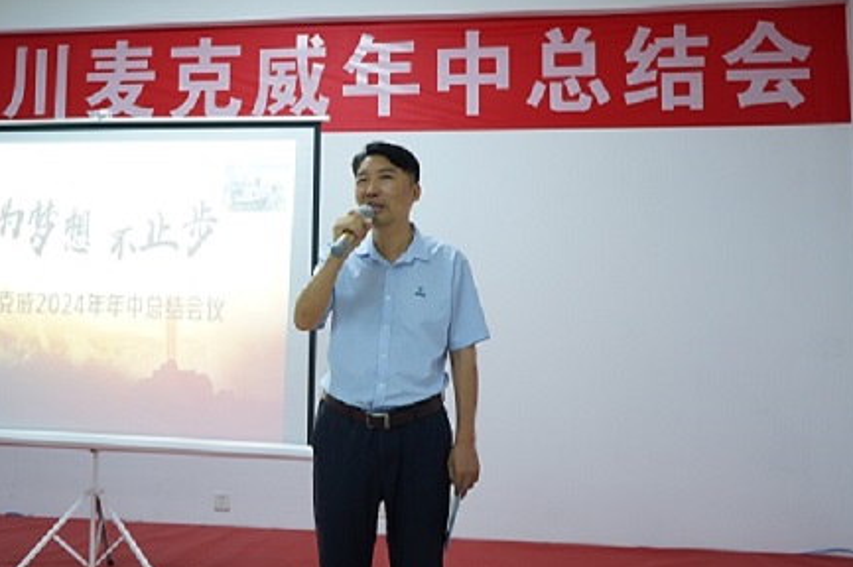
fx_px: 1018
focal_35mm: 43
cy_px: 196
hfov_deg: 45.1
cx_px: 319
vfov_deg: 30.9
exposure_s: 1/40
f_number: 3.5
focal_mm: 31
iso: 640
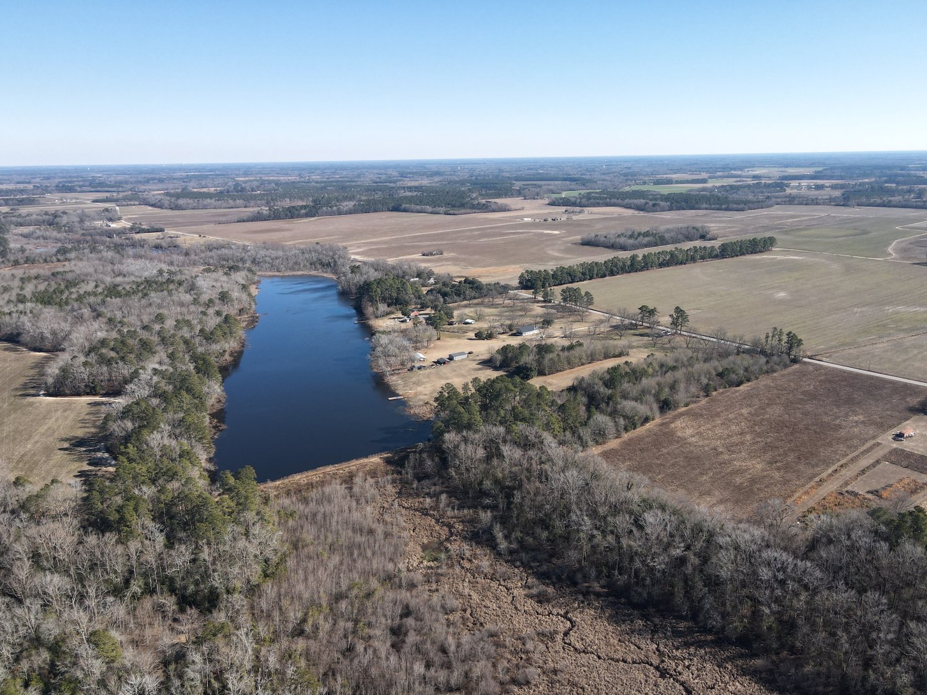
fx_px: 669
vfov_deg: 54.8
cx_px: 479
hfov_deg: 69.4
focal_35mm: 25
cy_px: 362
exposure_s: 1/500
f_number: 2.8
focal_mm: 4.5
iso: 100
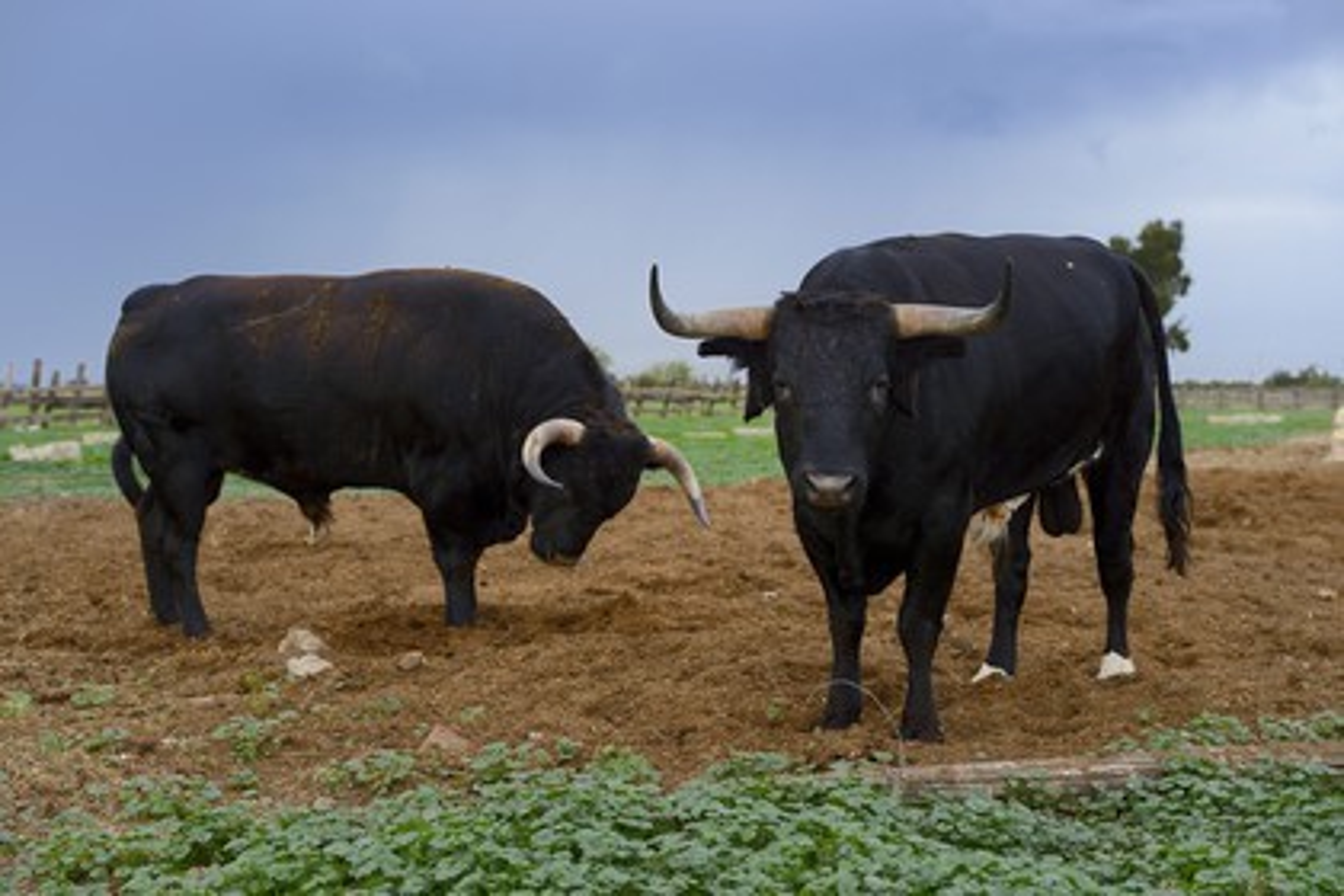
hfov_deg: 28.8
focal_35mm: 70
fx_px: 2613
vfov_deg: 19.5
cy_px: 448
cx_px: 672
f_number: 5.6
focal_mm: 70
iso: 800
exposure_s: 1/500
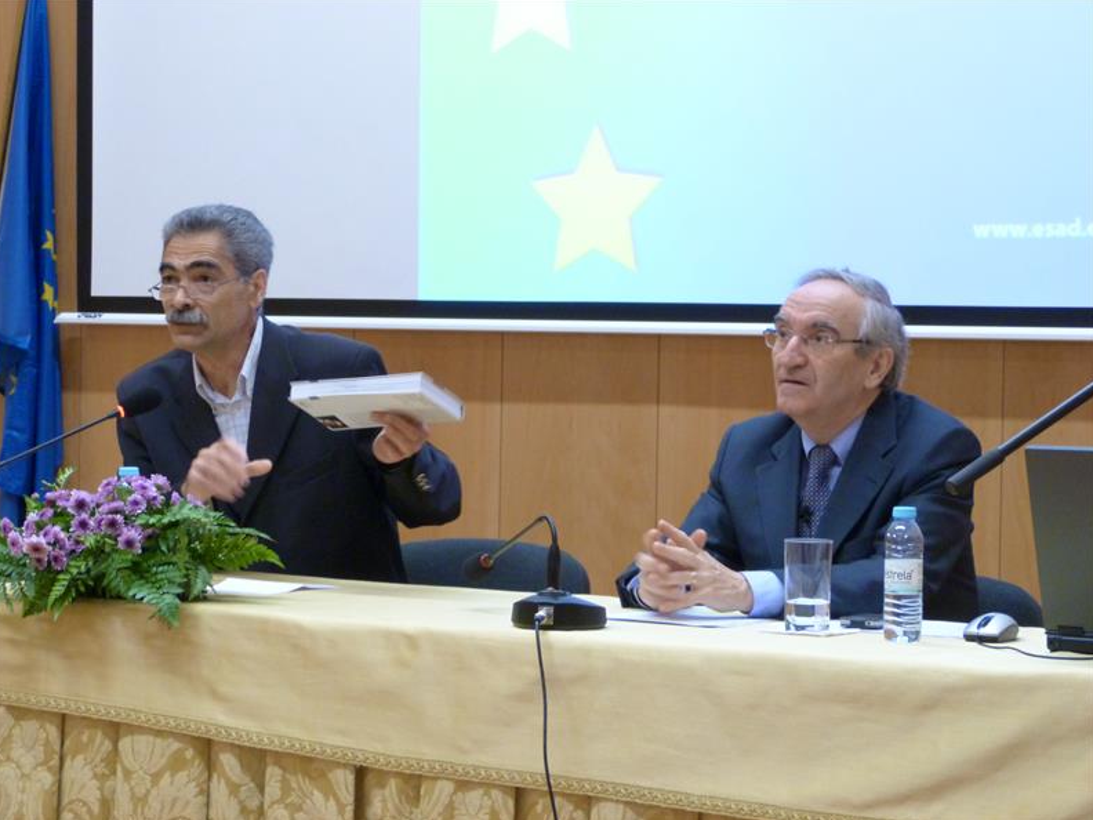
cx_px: 544
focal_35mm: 98
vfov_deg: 15.1
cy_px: 411
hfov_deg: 20.0
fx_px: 3094
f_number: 3.4
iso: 400
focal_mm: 17.5
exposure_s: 1/15
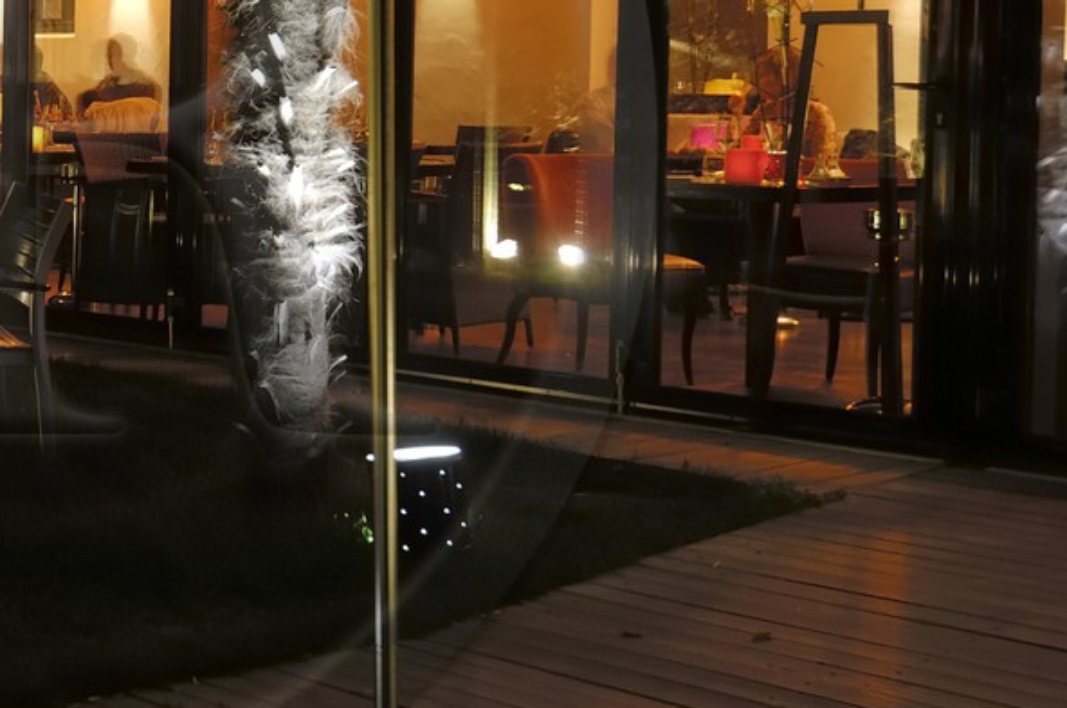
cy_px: 142
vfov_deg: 18.4
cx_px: -85
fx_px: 2161
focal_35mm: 73
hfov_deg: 25.8
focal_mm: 18
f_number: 5.6
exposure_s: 4.5
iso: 100
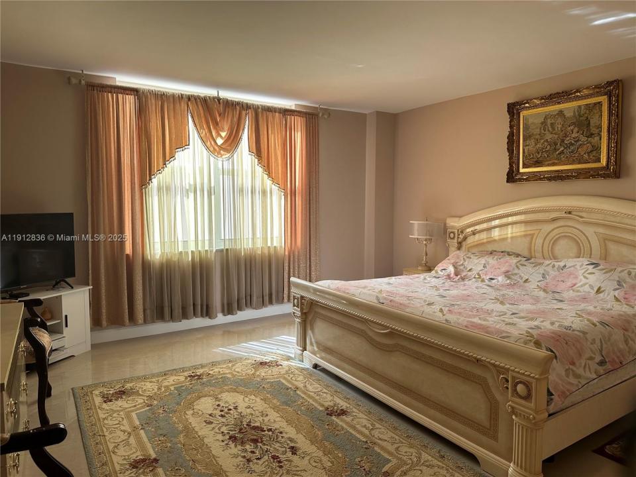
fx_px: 441
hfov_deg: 71.6
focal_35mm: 24
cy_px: 238
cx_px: 318
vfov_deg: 56.8
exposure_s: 1/214
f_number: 1.78
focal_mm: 6.86
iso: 80
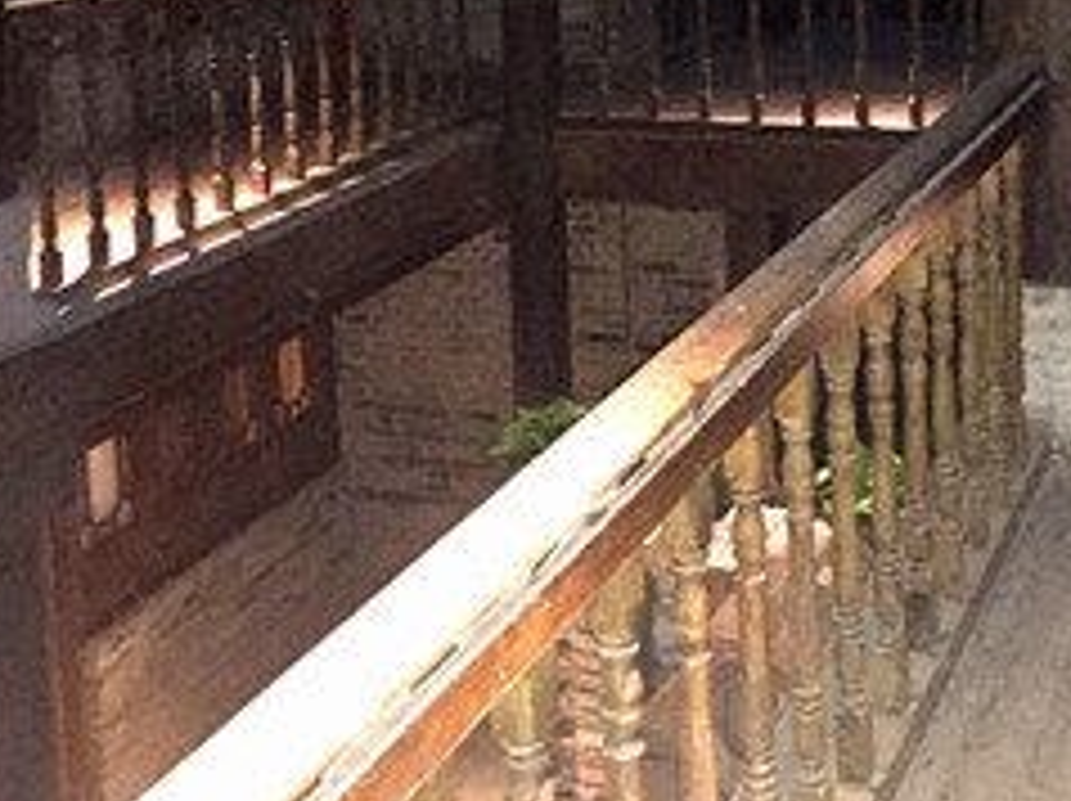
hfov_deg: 31.0
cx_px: 837
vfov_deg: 23.0
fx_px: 1885
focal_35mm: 61
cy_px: -7
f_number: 2.2
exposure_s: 1/17
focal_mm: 4.15
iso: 1000
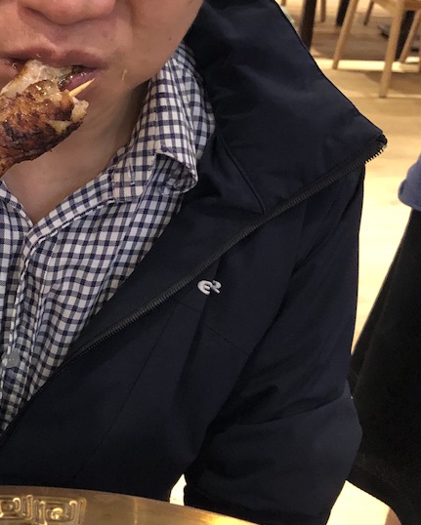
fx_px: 1012
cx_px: -7
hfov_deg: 22.5
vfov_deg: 29.0
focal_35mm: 65
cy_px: 184
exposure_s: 1/15
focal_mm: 3.99
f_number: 1.8
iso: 100
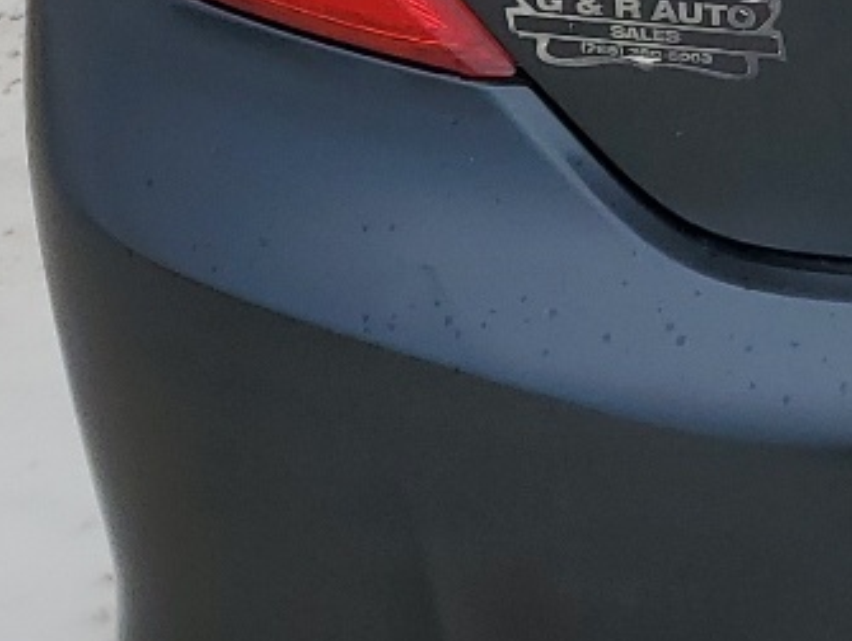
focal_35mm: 124
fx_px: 3055
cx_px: 1452
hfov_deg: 14.3
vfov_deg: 11.7
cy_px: -114
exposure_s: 1/2500
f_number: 1.5
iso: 50
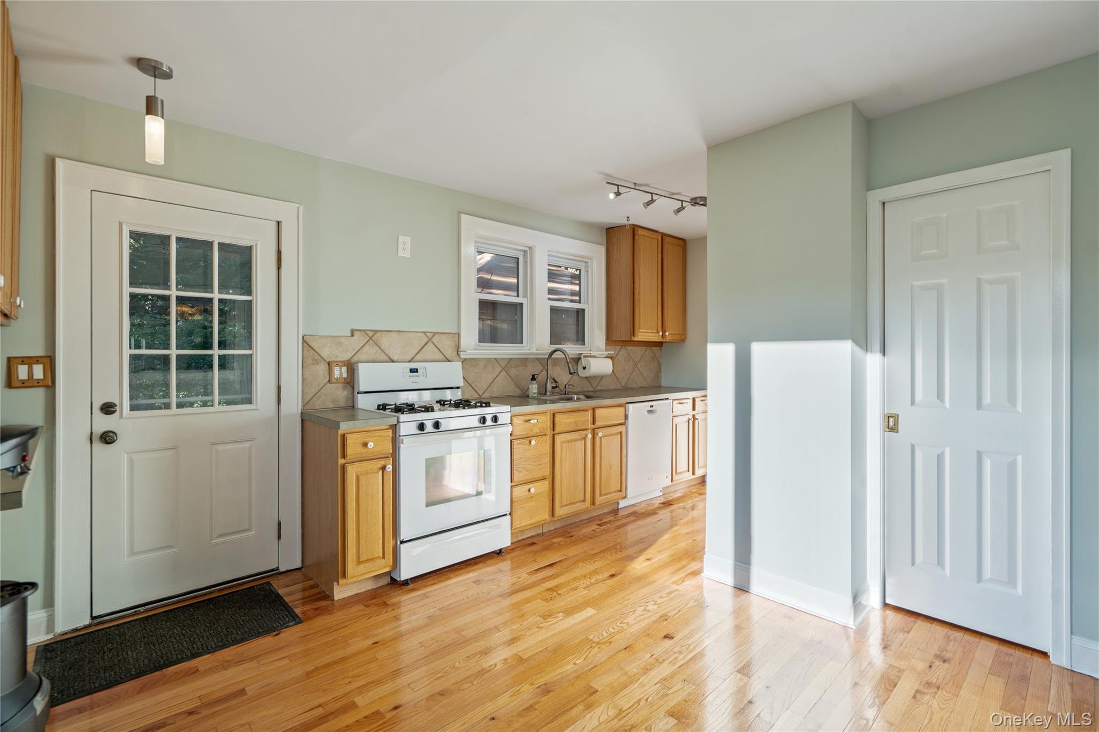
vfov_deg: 73.7
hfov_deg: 96.7
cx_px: 550
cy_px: 366
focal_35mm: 16
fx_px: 488
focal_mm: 16
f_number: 5.6
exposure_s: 1/10
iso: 64
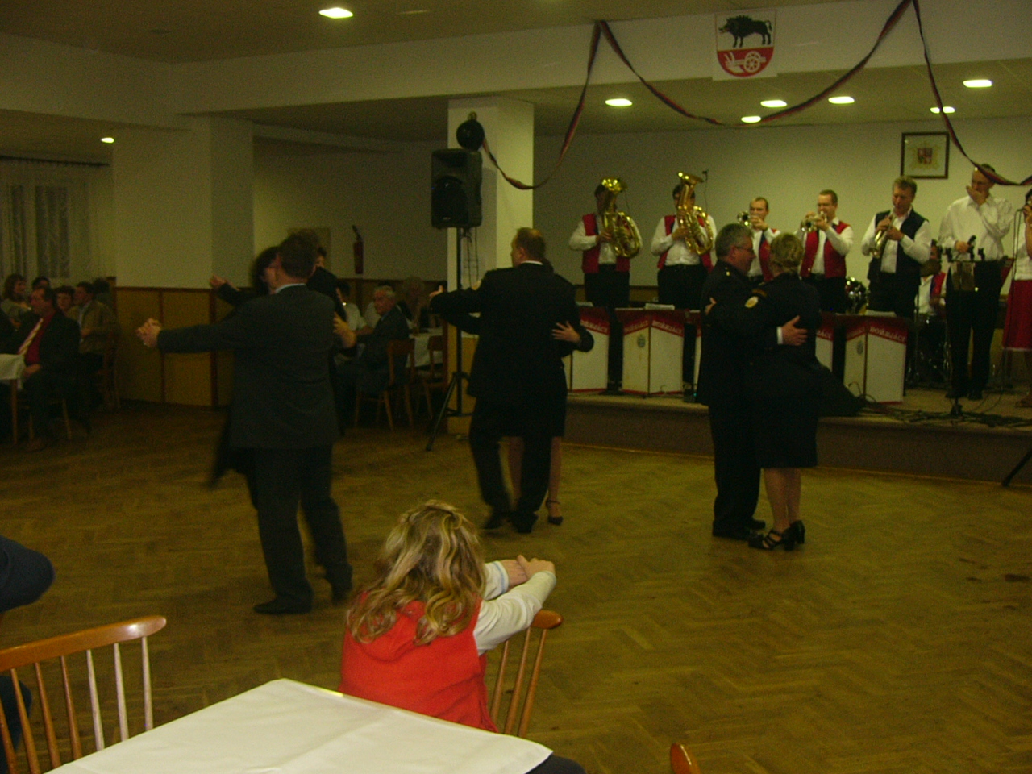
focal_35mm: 41
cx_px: 516
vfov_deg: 35.1
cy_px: 387
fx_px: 1222
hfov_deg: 45.8
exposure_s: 1/30
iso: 100
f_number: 2.8
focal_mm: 5.4
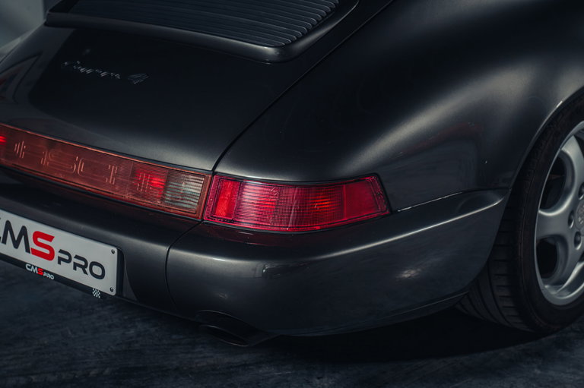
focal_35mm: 70
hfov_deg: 28.9
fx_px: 1135
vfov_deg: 19.4
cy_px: 194
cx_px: 292
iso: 800
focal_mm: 70
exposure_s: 1/125
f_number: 5.6
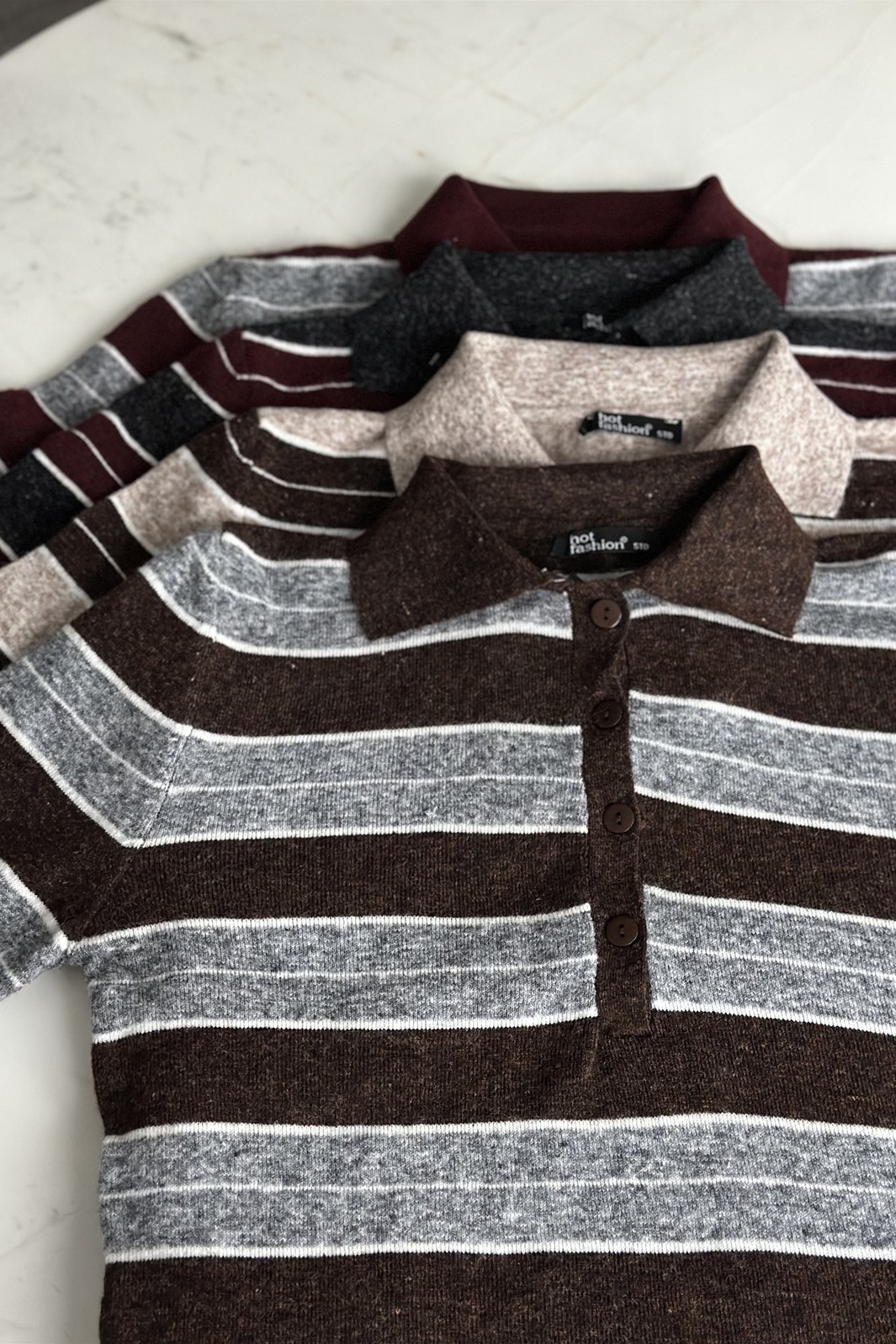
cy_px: 672
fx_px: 1867
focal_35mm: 50
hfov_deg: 27.0
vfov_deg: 39.6
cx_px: 400
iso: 500
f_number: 1.78
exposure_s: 1/40
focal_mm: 6.86
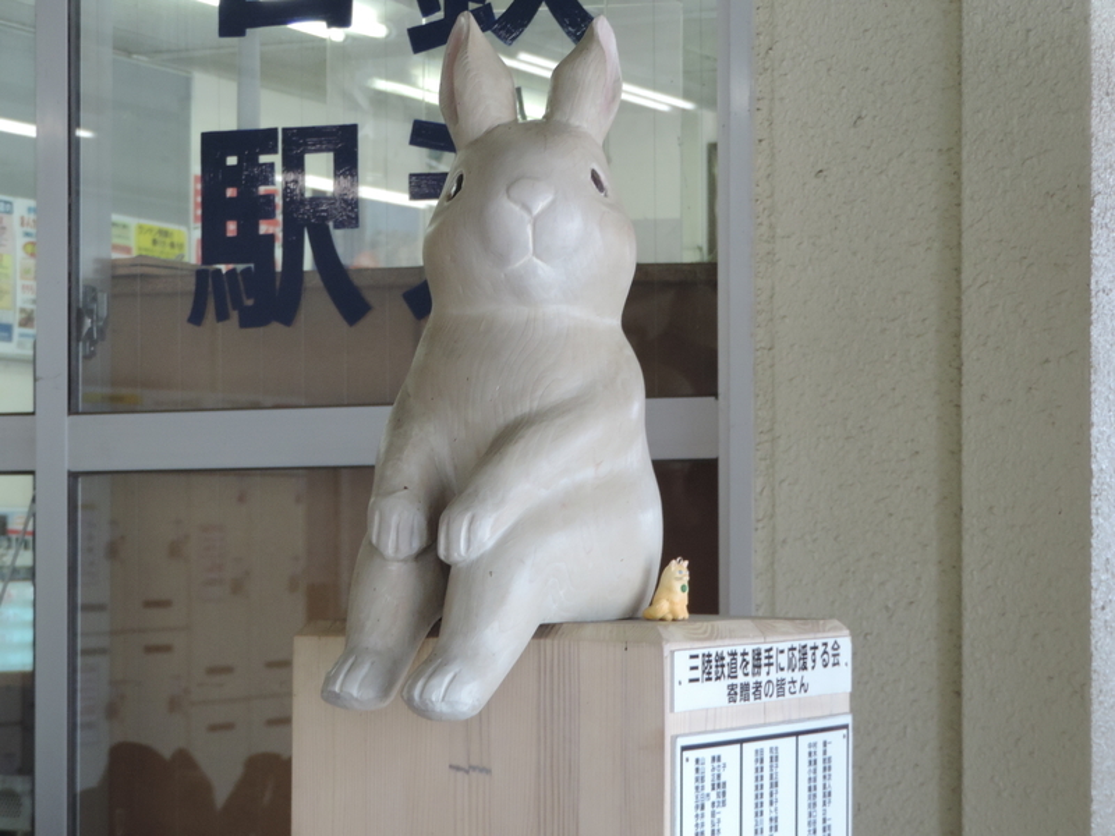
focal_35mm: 100
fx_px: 3221
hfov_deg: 19.6
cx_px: 558
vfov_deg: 14.8
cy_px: 418
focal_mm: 17.8
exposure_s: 1/80
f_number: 4.1
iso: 400
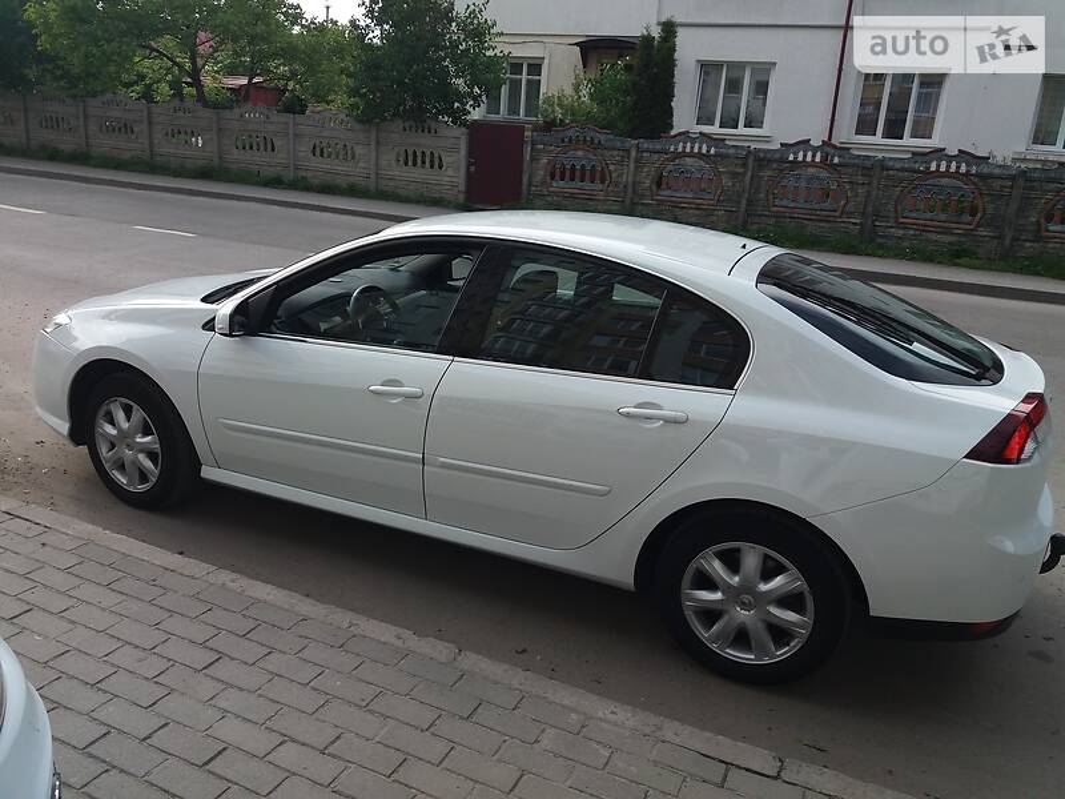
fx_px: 861
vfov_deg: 49.7
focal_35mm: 28
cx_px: 532
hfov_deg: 63.4
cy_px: 400
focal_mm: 3.7
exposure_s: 1/600
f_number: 1.9
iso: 64
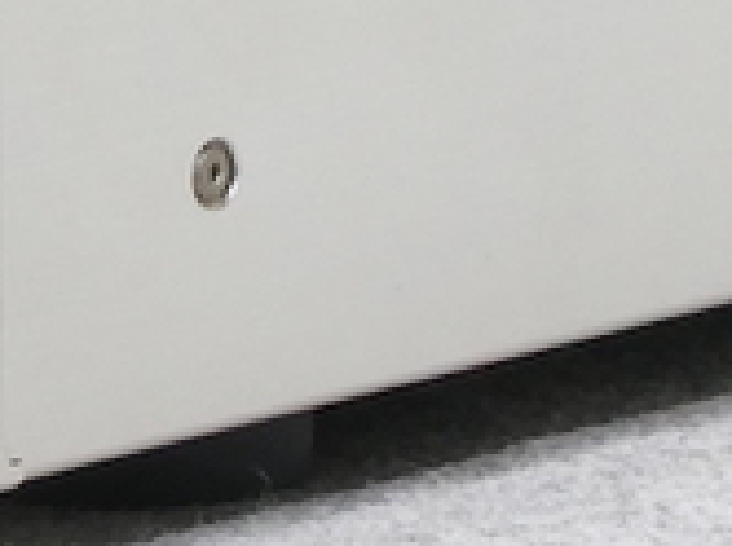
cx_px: -379
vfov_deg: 1.9
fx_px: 16491
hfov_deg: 2.5
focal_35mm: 781
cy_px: -84
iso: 200
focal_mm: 24.2
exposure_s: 1/5
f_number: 5.3
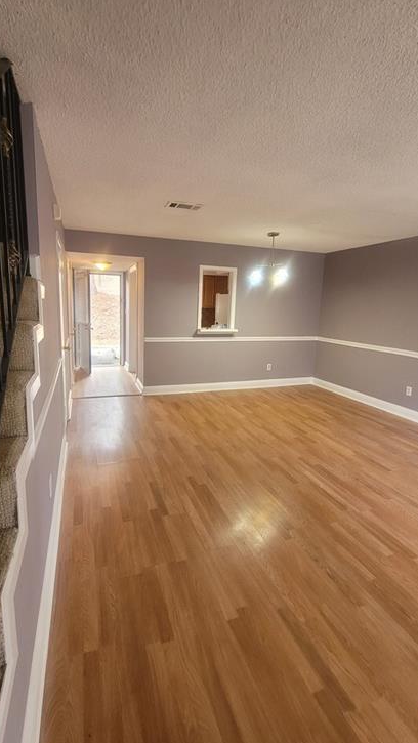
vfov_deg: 102.9
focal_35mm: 15
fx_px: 295
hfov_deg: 70.4
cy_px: 357
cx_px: 187
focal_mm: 2.2
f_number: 2.2
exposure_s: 1/60
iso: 400
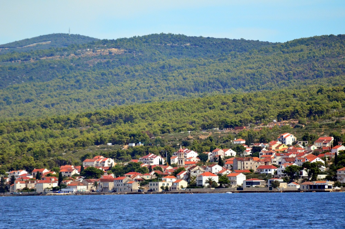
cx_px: 172
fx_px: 4303
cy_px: 114
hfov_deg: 4.6
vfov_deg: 3.0
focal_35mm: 450
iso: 2000
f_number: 5.6
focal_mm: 300
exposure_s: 1/6400
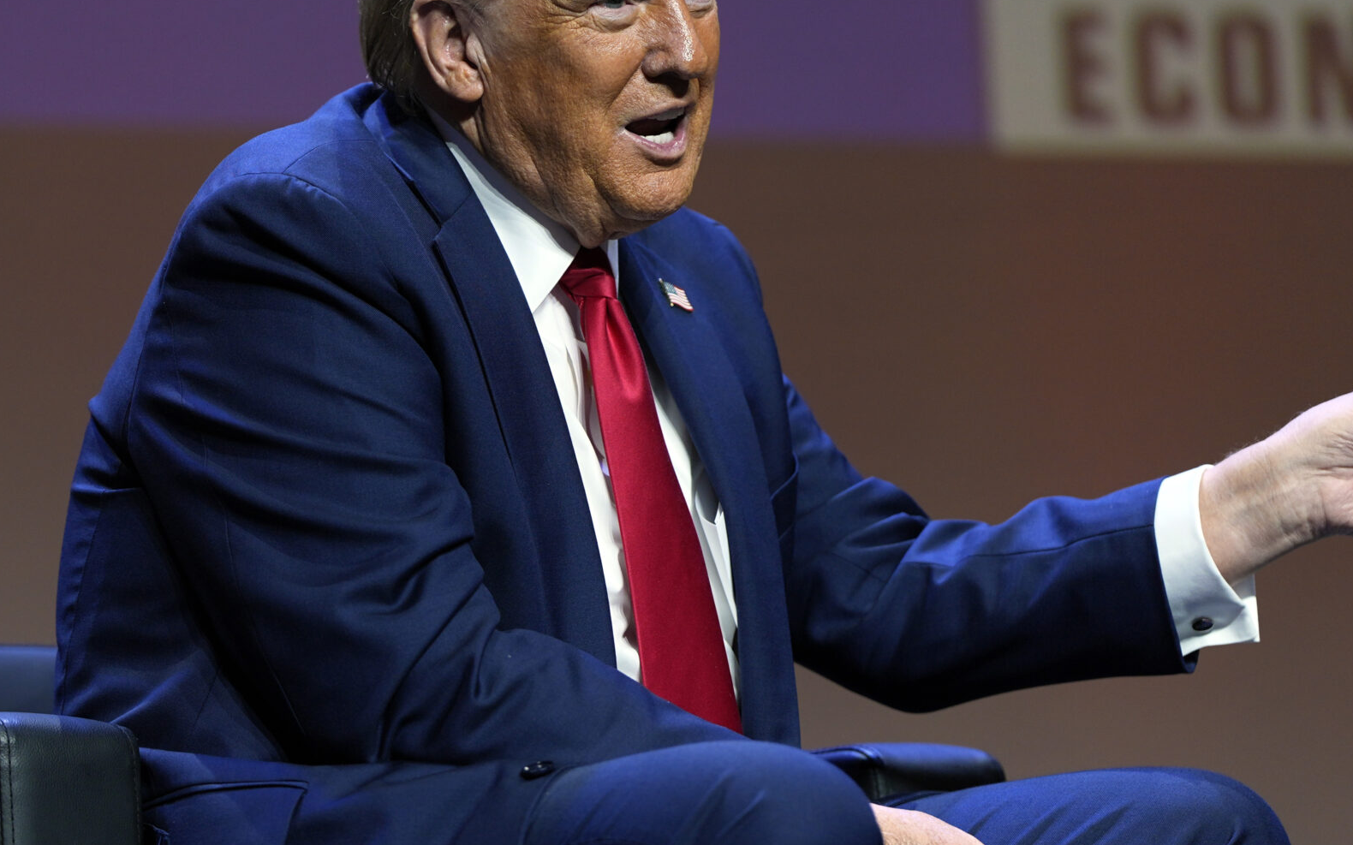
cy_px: 464
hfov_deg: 7.3
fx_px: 10655
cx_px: 510
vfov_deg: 4.5
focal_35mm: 289
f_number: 2.8
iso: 320
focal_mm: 175
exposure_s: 1/500
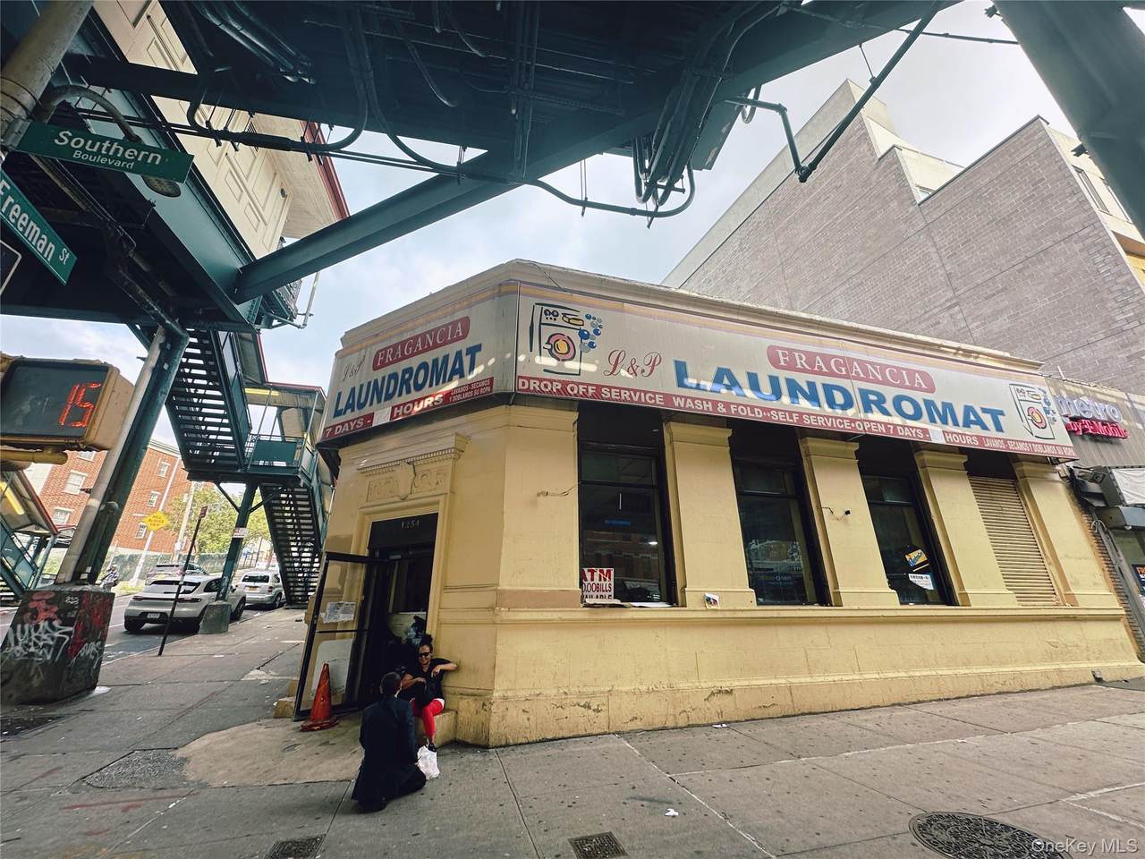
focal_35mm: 14
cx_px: 572
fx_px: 463
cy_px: 430
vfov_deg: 85.7
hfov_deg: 102.1
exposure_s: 1/171
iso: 40
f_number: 2.2
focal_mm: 2.22
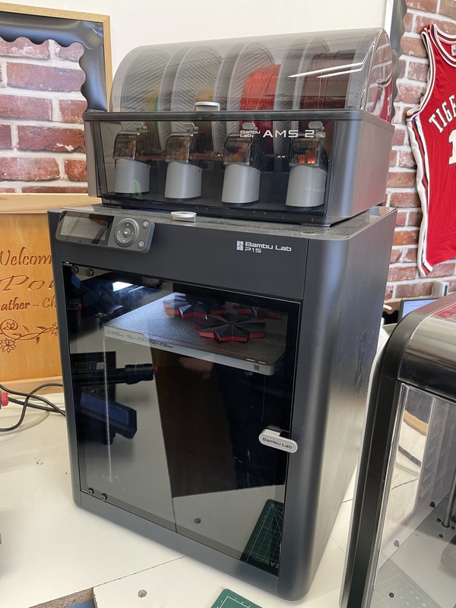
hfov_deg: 53.1
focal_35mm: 26
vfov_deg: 67.3
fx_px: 457
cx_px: 228
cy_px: 304
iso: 125
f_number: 1.6
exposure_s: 1/41
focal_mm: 5.1
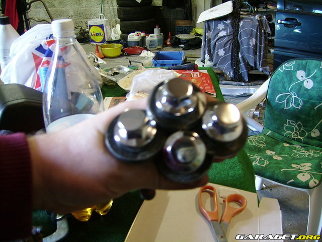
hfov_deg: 52.6
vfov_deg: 40.7
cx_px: 161
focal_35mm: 35
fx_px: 326
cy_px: 121
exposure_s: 1/4
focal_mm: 5.95
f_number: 2.8
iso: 100
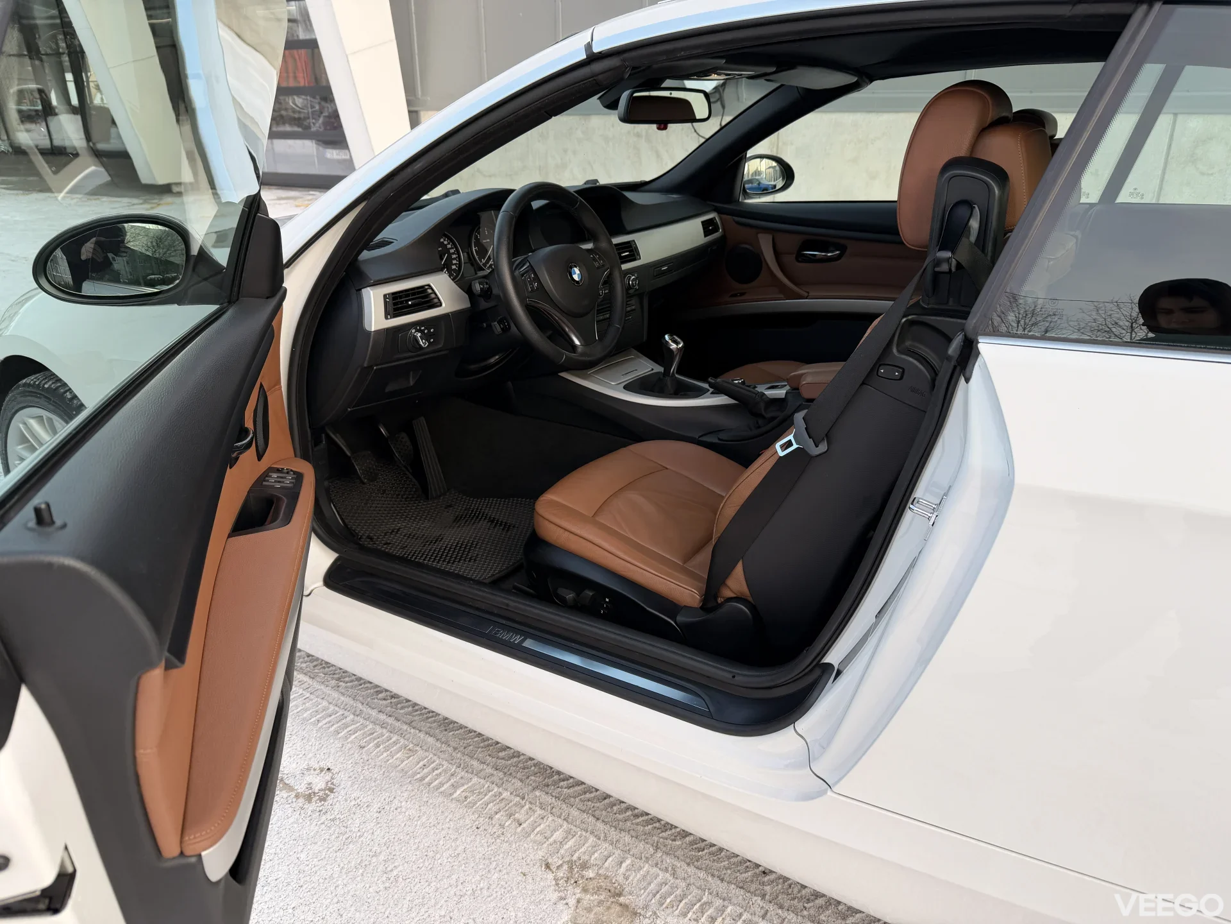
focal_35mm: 24
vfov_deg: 56.8
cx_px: 616
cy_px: 462
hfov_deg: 71.6
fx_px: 853
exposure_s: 1/250
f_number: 1.78
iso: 64
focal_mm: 6.76
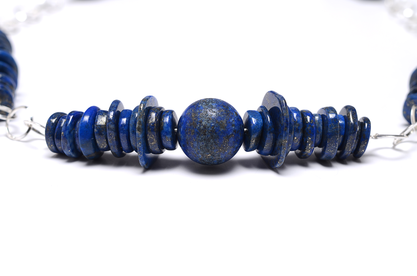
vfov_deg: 15.1
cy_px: 138
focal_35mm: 90
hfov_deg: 22.7
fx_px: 1040
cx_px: 208
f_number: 9
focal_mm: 60
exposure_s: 1/80
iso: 100
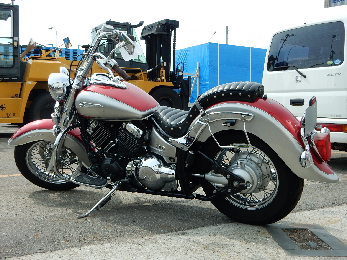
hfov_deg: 43.9
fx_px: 431
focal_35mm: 43
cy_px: 130
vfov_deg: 33.6
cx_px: 174
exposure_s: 1/800
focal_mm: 7.6
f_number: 4.2
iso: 125
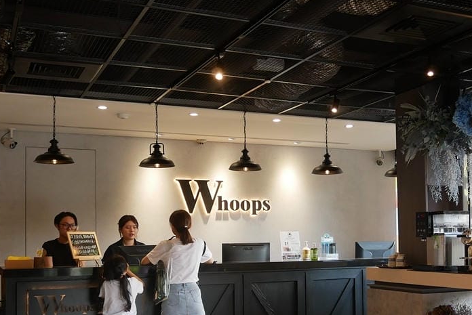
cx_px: 310
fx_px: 656
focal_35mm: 50
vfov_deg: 26.8
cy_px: 225
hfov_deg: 39.2
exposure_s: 1/60
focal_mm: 14
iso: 400
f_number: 3.7
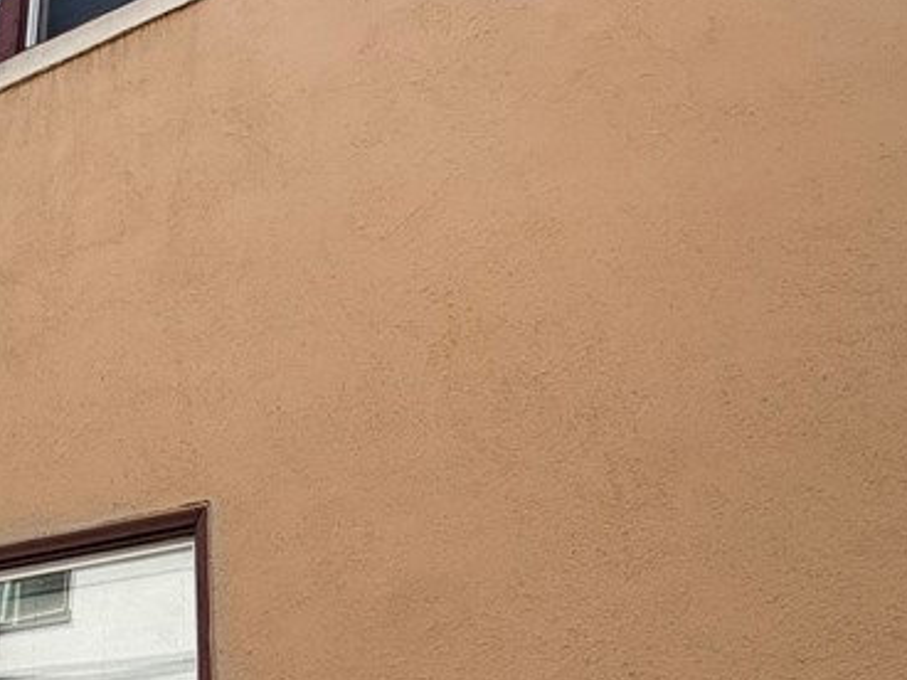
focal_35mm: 39
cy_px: 377
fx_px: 1022
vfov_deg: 36.8
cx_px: 111
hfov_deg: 44.1
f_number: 2.2
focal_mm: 2.22
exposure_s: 1/763
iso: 40
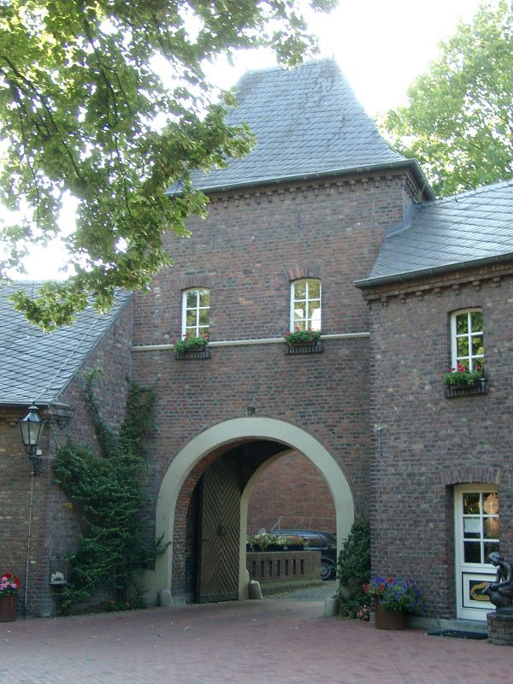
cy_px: 342
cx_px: 256
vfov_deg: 38.2
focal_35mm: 50
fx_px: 988
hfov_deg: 29.1
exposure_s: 1/67.8
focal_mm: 10.4
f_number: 2.8
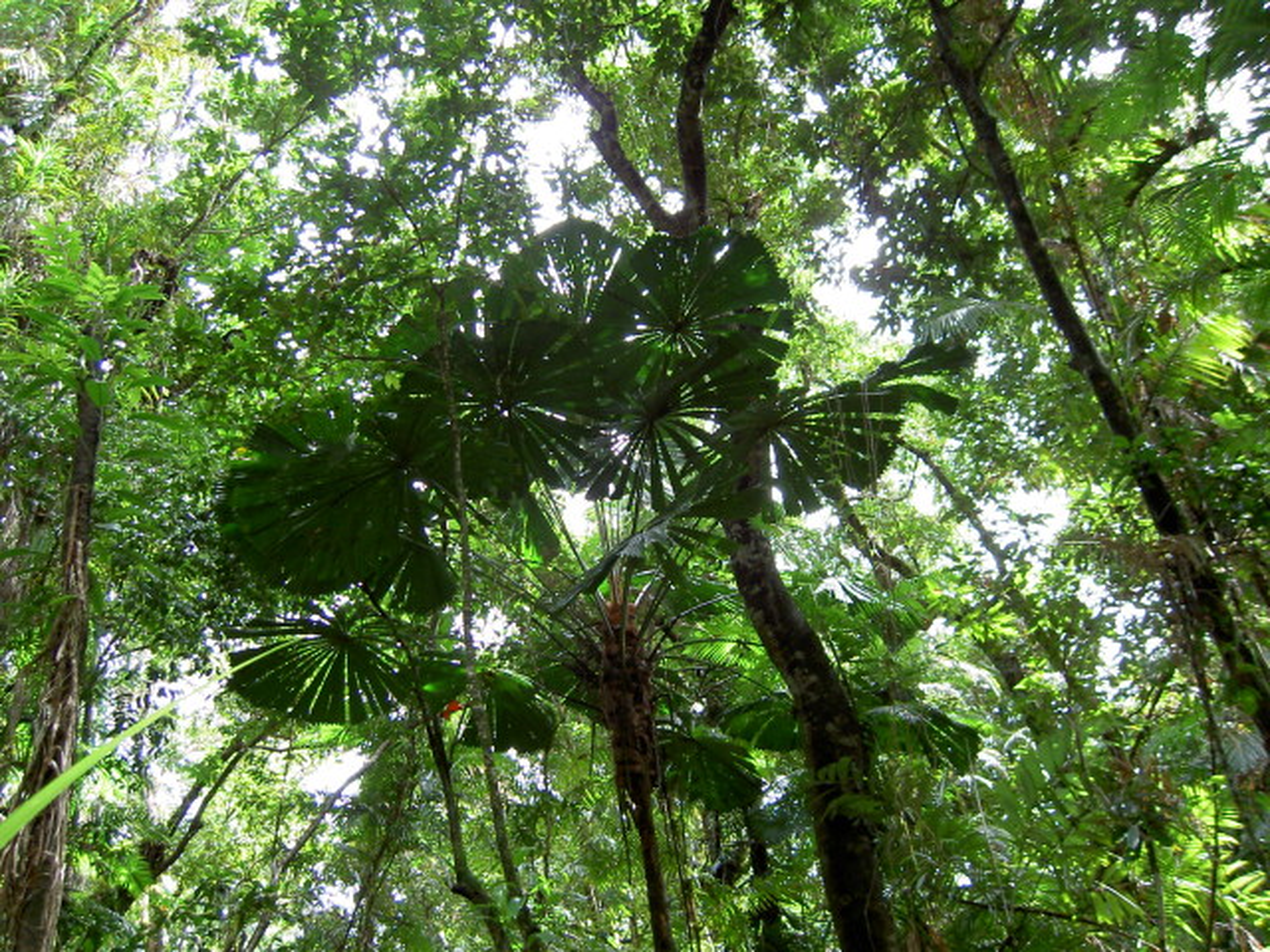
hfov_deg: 54.0
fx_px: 1247
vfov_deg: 41.8
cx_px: 635
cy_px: 476
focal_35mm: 34
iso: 100
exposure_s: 1/40
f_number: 2.8
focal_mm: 5.6
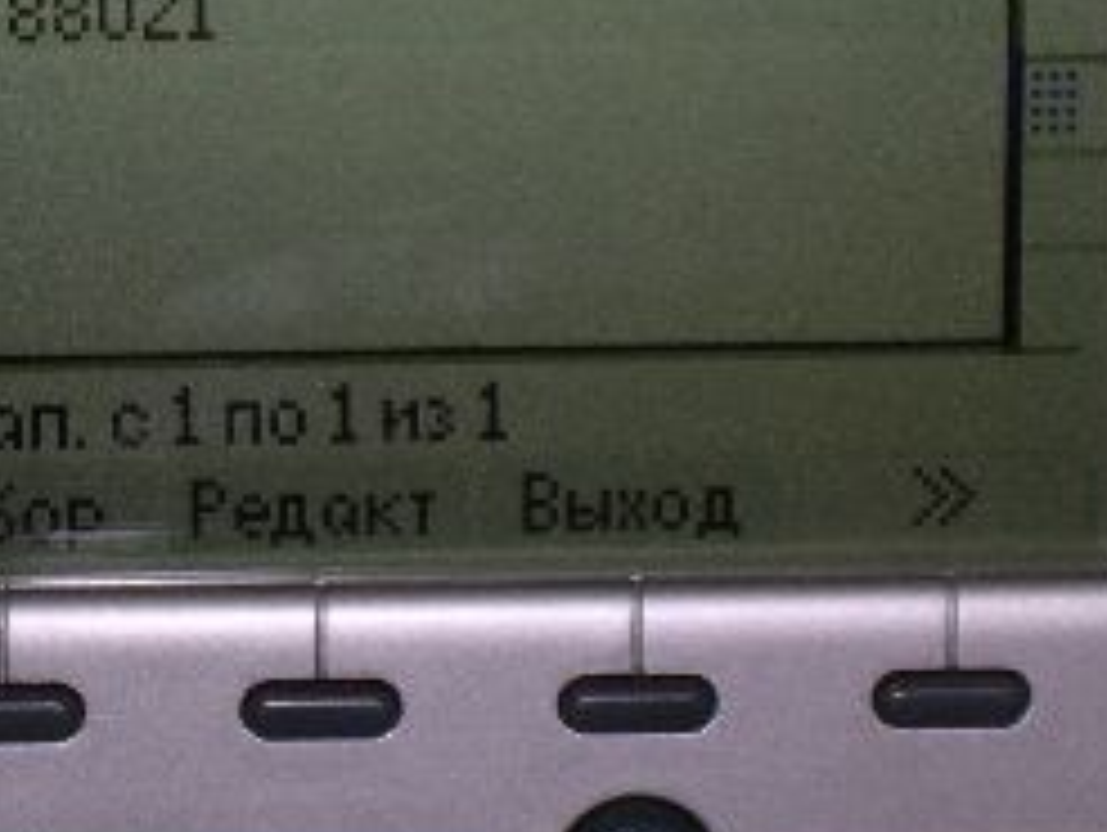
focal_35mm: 239
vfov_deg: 6.2
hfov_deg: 8.3
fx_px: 7651
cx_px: 486
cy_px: 94
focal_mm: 17.4
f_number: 4.9
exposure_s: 1/60.1
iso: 100
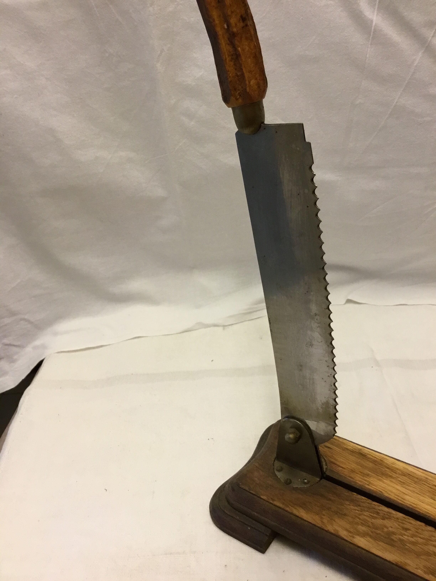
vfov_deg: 58.4
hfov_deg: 45.4
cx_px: 218
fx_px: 521
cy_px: 290
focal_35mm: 31
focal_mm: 3.3
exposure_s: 1/33
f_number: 2.4
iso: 64
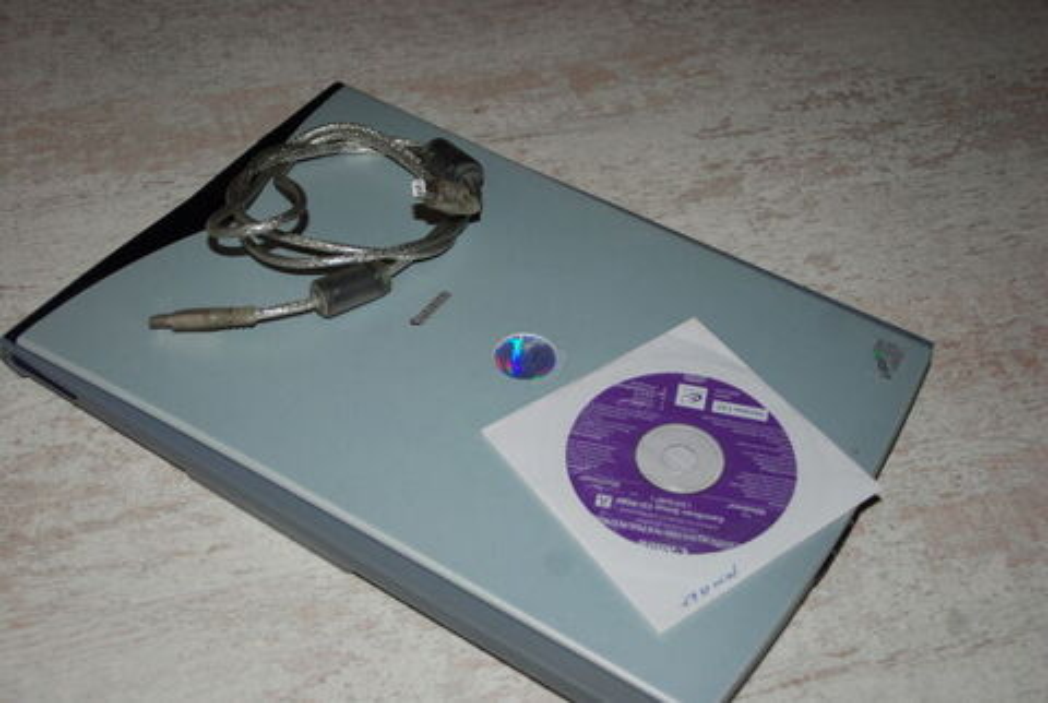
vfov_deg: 29.1
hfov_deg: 42.3
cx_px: 524
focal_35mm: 46
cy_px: 352
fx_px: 1356
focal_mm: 31
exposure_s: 1/60
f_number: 4.5
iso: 200
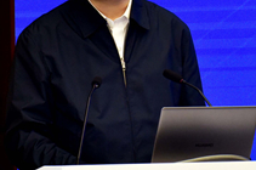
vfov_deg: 2.8
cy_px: 41
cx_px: 143
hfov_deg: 4.3
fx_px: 3436
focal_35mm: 484
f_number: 5.6
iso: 2000
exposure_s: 1/100
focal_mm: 170
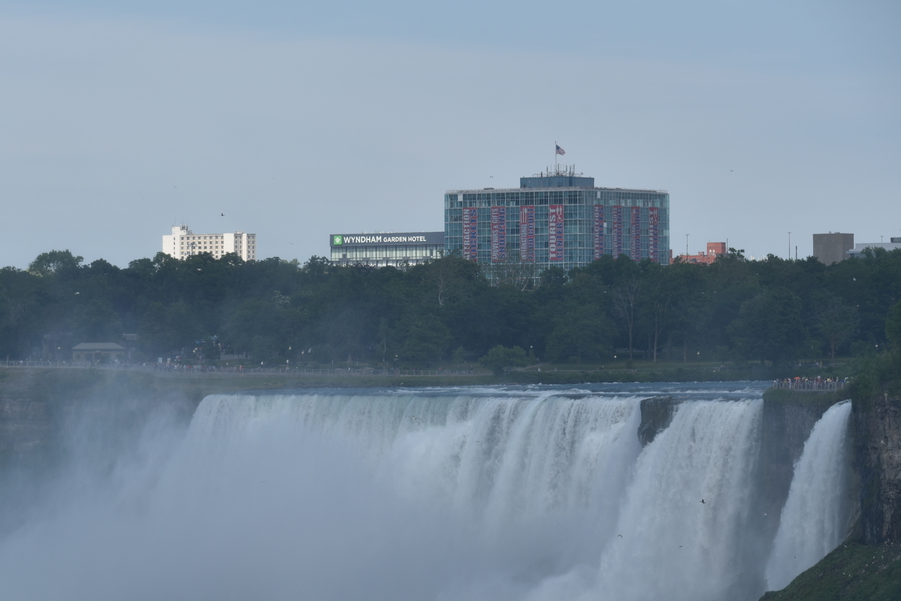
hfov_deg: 10.0
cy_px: 418
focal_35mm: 206
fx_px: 5156
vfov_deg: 6.7
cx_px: 299
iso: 100
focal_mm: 145
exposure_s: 1/320
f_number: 8
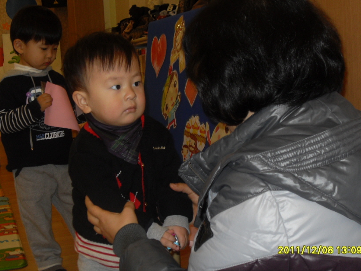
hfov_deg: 33.2
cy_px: 131
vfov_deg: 25.2
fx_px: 605
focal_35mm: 58
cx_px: 191
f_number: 3.4
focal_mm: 8.4
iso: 100
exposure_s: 1/60
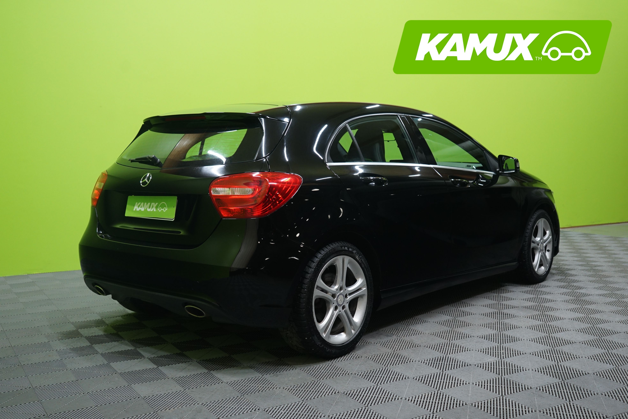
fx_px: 663
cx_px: 314
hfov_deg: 50.7
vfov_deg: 35.1
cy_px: 210
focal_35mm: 38
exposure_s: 1/20
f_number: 4.5
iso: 1000
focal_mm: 38
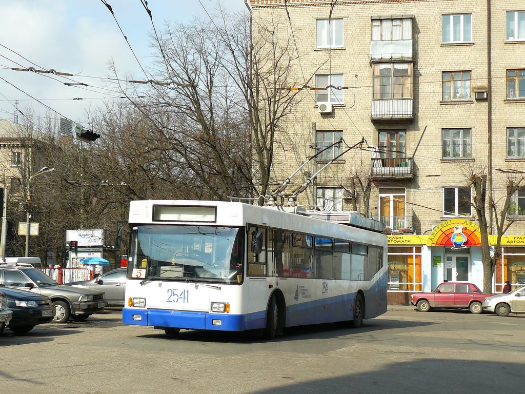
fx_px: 971
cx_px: 262
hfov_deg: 30.3
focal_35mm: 64
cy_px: 197
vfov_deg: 22.9
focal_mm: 10.7
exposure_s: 1/1000
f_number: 3.2
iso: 100
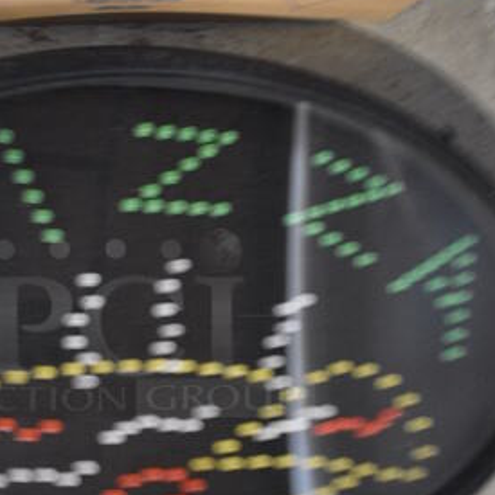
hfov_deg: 32.7
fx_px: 825
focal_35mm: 51
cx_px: 115
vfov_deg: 33.2
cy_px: 322
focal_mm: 18
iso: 3200
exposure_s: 1/25
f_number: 3.5
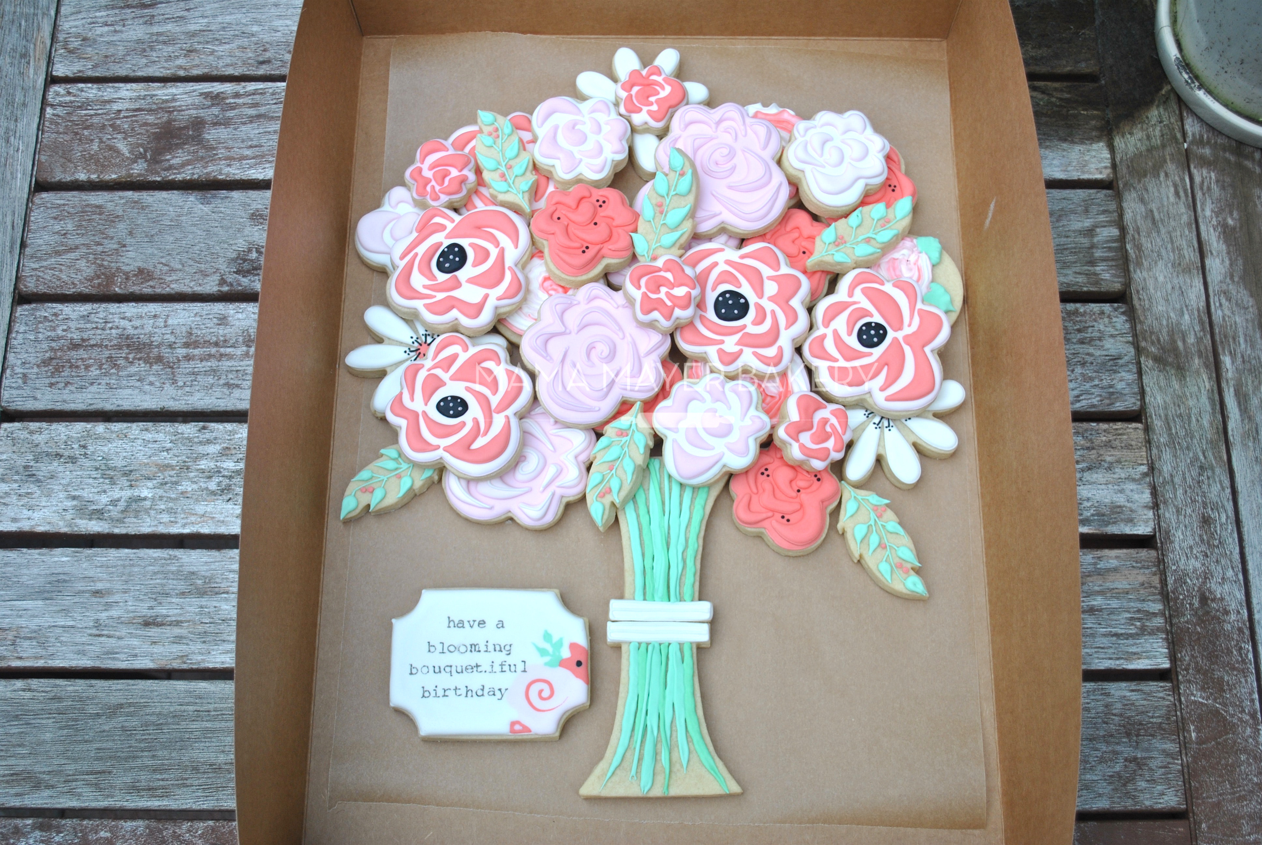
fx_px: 1369
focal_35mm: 39
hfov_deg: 49.5
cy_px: 422
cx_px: 631
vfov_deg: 34.3
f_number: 4.5
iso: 200
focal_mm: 26
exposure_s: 1/80
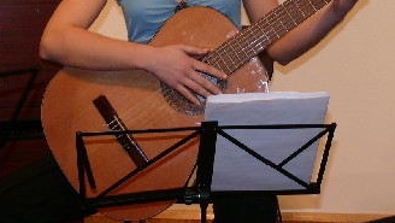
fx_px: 975
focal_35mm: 93
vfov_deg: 12.8
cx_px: 378
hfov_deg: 22.2
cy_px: -22
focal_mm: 7.4
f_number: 2.8
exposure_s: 1/30
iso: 100
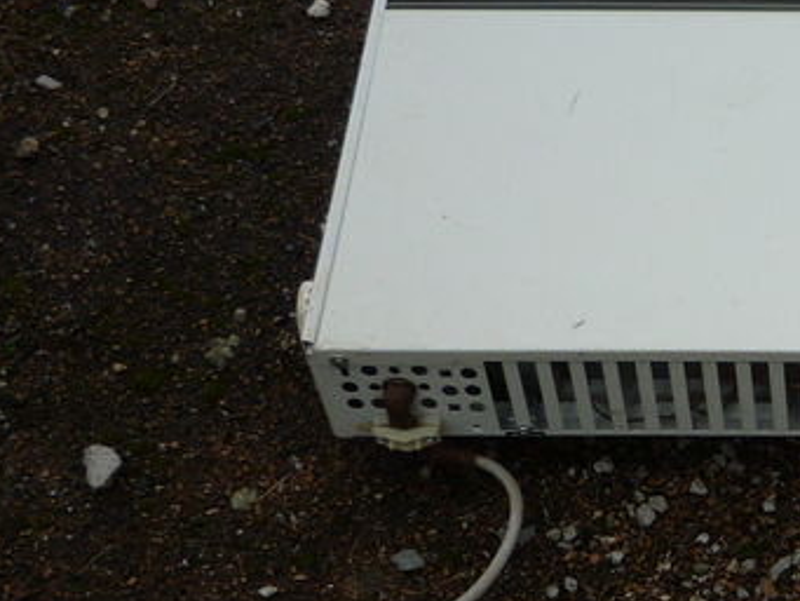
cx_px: 1037
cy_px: 721
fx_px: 2034
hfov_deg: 20.4
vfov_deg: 16.1
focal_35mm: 88
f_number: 4
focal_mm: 5.2
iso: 100
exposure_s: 1/200
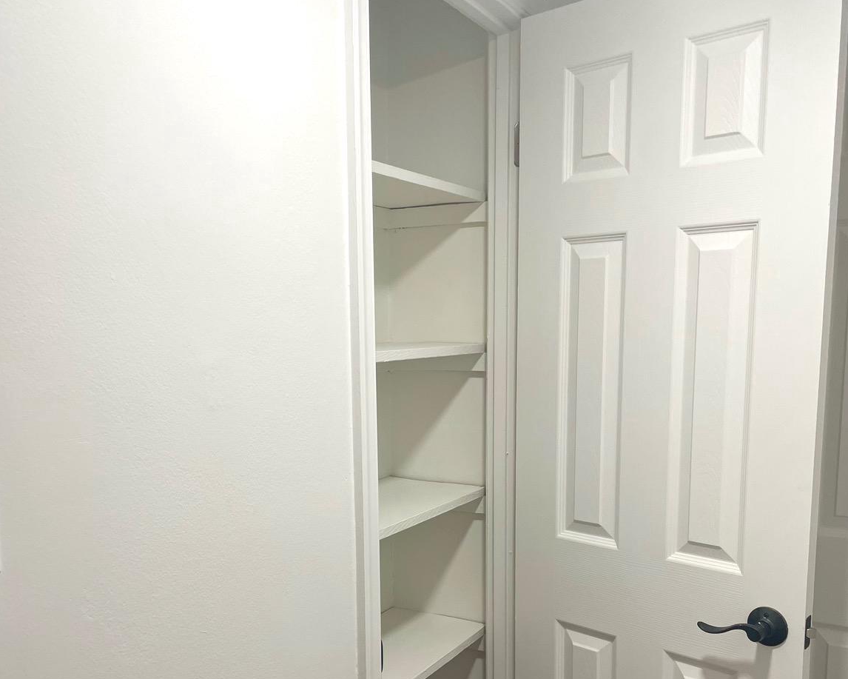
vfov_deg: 42.7
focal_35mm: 34
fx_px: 853
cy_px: 457
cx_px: 425
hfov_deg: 52.8
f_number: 1.6
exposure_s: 1/120
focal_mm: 4.2
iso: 80
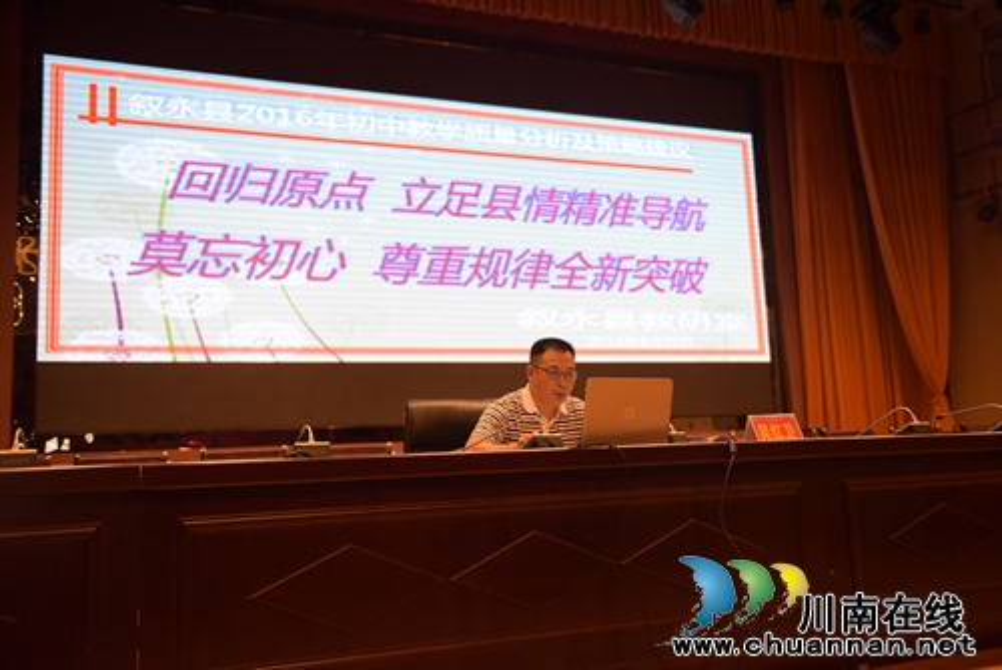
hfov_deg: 55.8
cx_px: 501
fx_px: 947
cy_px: 335
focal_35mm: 34
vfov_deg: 38.9
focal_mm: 34
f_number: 2.8
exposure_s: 1/400
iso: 2000
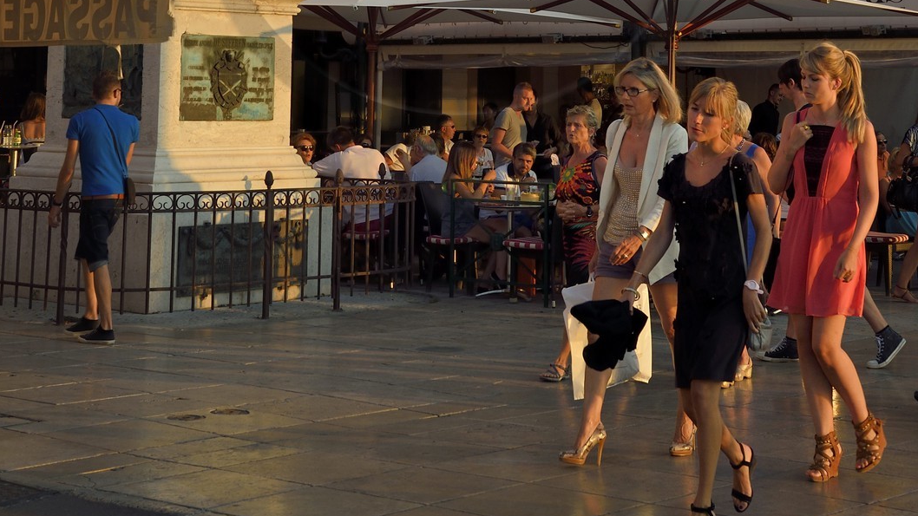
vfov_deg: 15.3
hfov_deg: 27.9
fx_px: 1850
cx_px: 457
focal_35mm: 76
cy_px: -123
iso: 400
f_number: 9
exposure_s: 1/250
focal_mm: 48
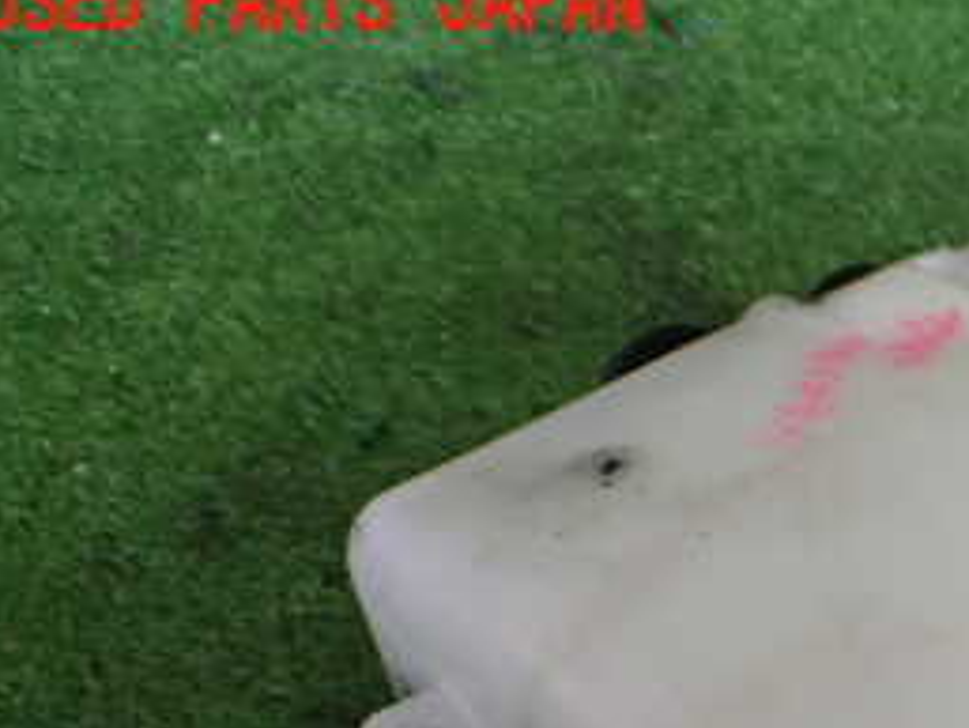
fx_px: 1960
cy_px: 807
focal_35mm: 70
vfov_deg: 20.1
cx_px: 1090
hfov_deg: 25.5
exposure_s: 1/125
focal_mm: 5.4
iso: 320
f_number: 2.3
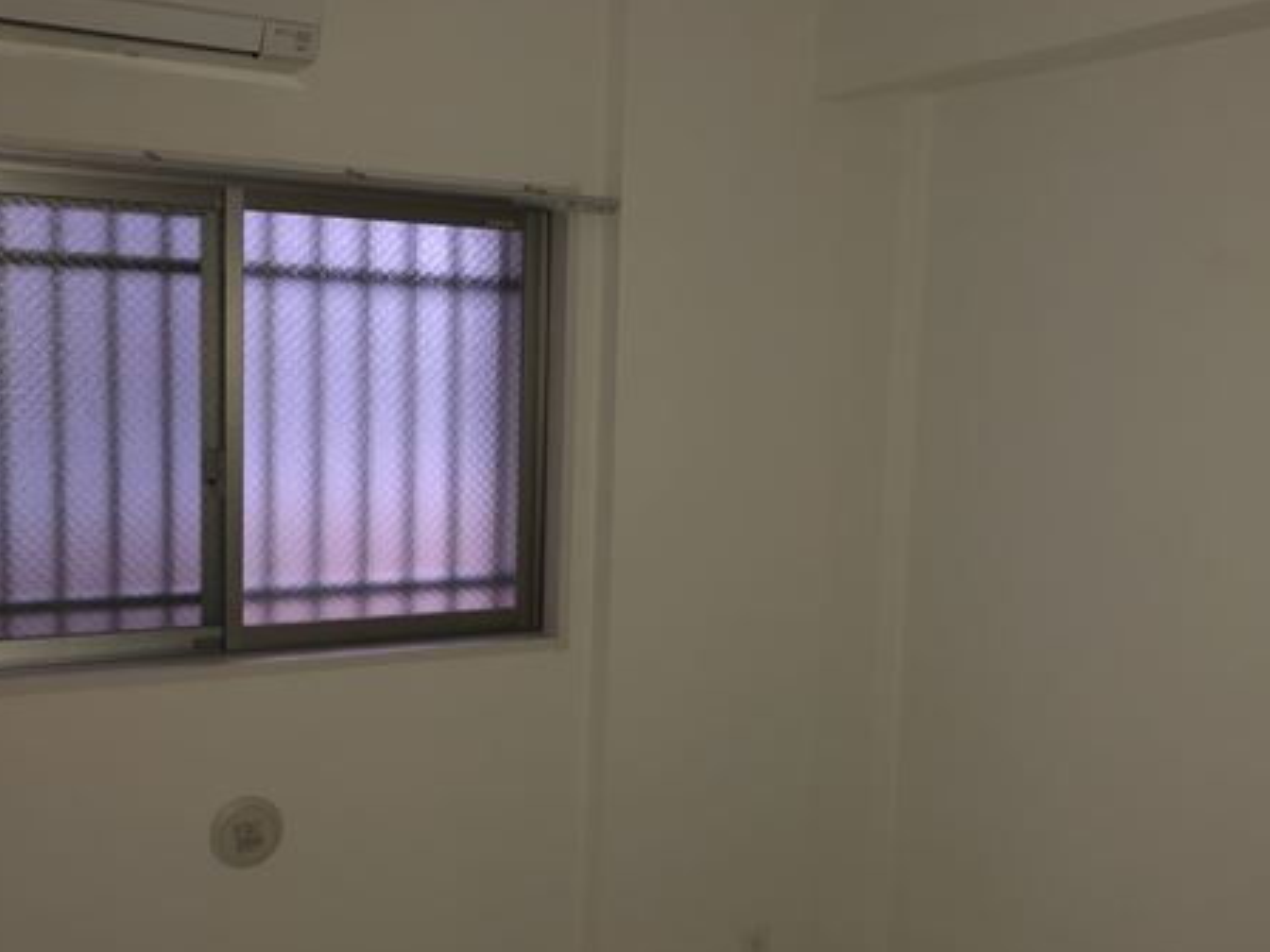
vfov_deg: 35.9
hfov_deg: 46.8
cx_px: 661
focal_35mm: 40
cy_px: 513
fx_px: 1468
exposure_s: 1/12
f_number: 1.8
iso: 64
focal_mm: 3.99
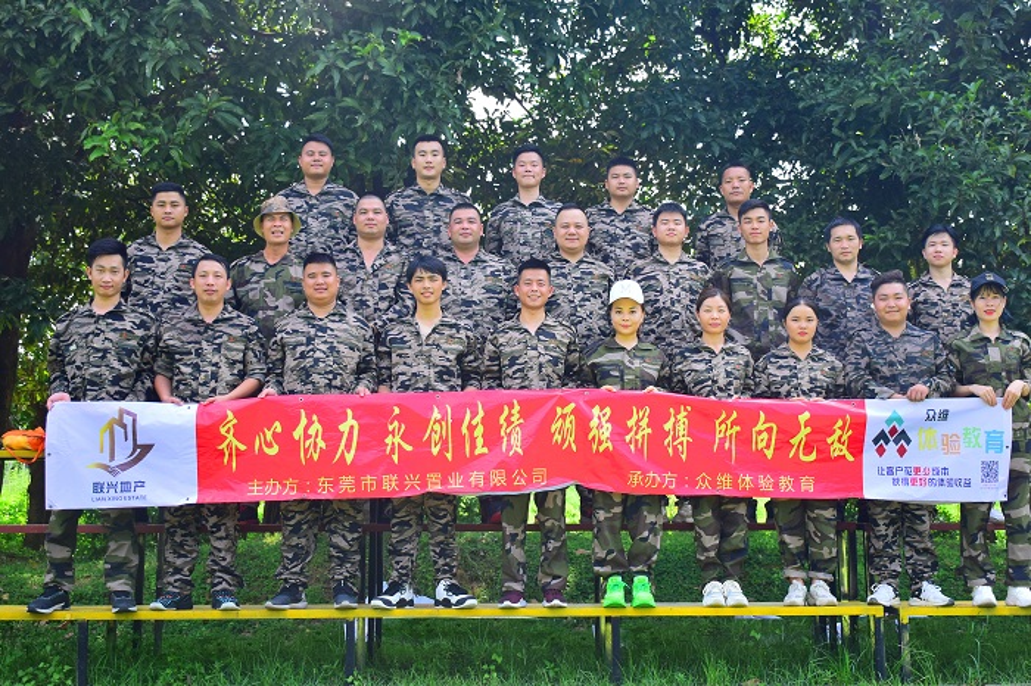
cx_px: 516
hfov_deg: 49.6
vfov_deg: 34.2
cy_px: 343
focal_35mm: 39
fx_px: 1116
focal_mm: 26
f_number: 3.8
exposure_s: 1/320
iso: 100
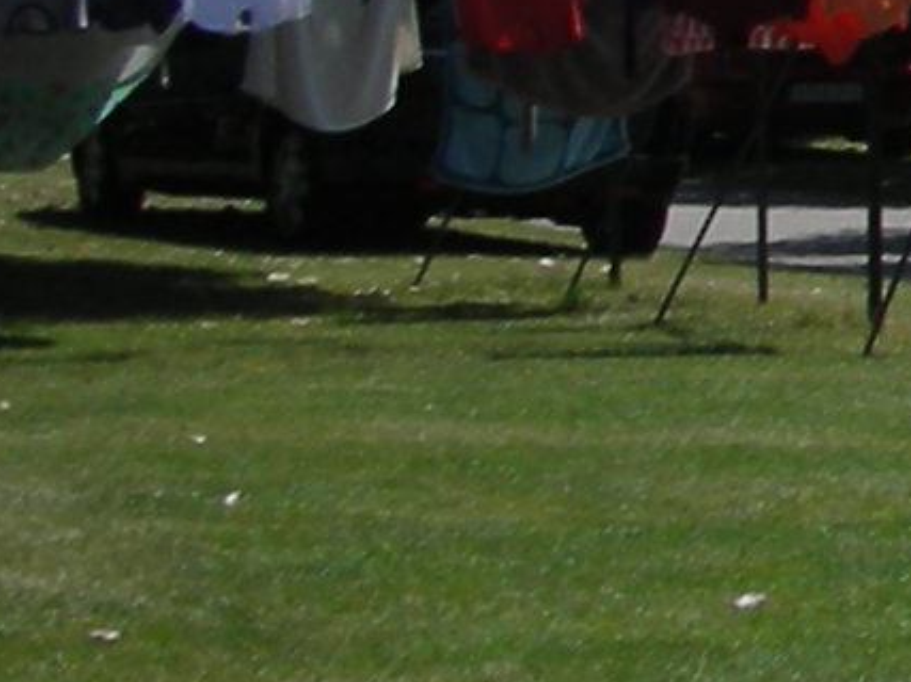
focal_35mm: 231
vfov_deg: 6.4
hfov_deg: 7.7
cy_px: -96
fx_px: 6078
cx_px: 2479
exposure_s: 1/113
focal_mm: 5.8
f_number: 8.5
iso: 50
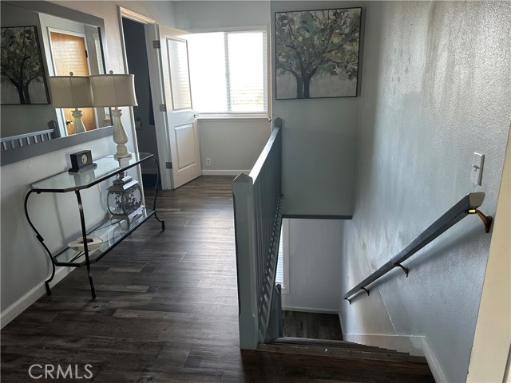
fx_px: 354
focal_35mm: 24
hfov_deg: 71.6
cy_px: 192
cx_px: 256
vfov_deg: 56.8
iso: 250
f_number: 1.78
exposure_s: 1/74
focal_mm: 6.86
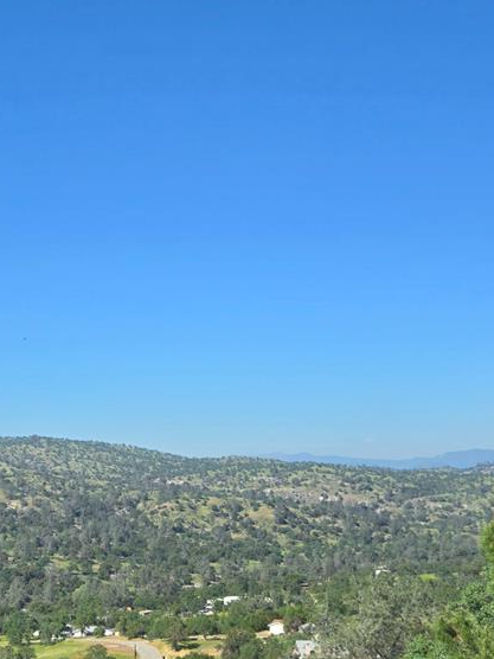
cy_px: 354
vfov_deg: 31.2
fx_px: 1180
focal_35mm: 62
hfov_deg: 23.4
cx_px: 129
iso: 25
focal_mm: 5.4
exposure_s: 1/1962
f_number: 1.8
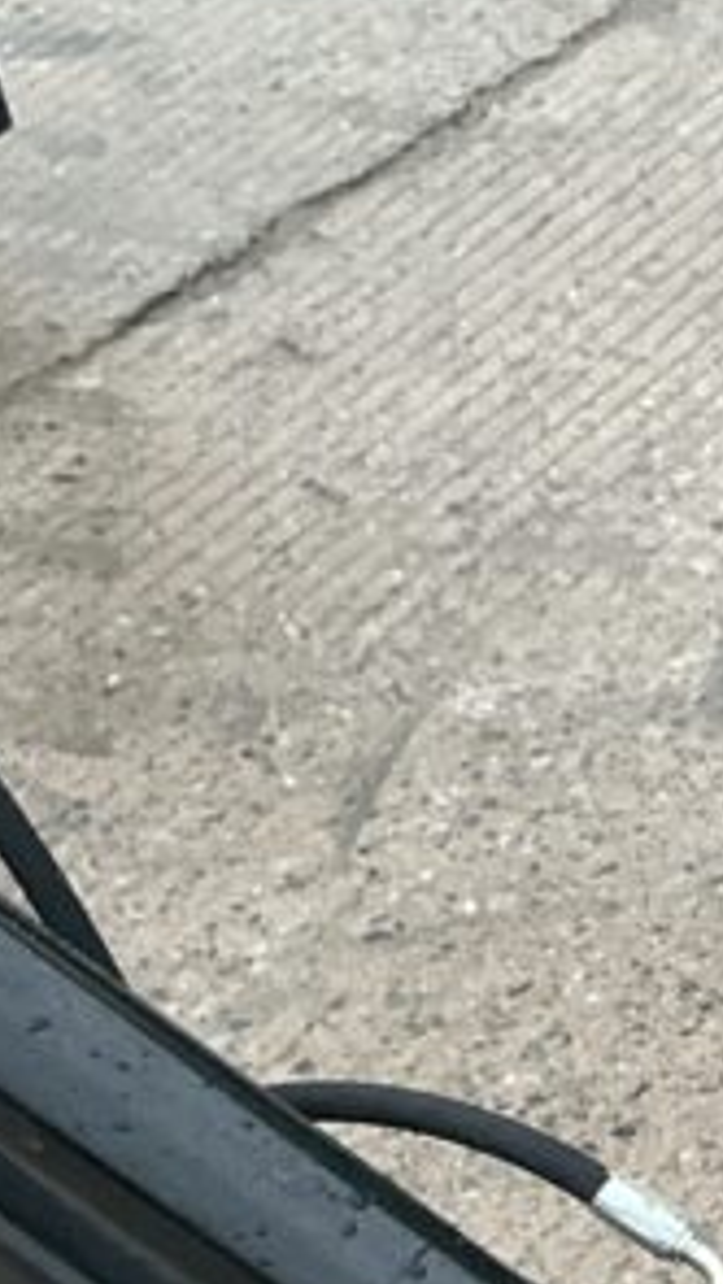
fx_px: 3612
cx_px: 1925
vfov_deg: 19.9
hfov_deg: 9.6
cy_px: 1058
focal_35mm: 106
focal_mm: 3
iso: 64
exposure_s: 1/122
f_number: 1.8
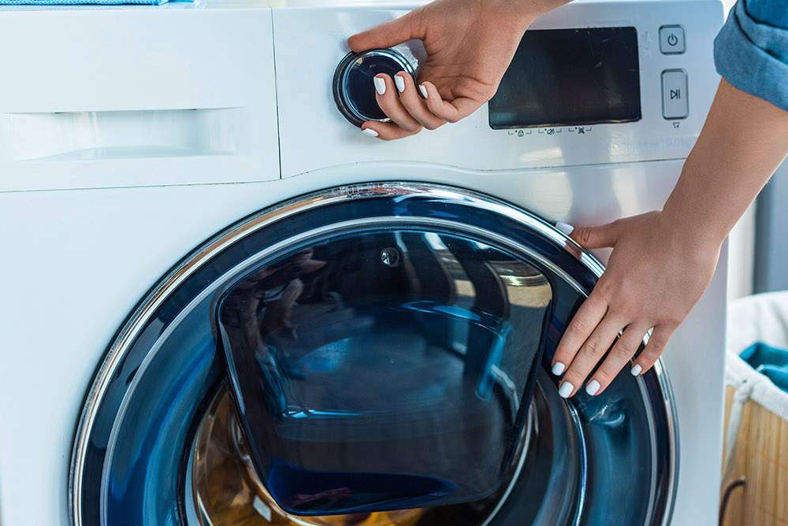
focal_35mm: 65
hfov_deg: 30.9
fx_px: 1424
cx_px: 463
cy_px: 233
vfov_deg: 20.9
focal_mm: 50
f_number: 3.2
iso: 400
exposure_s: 1/160
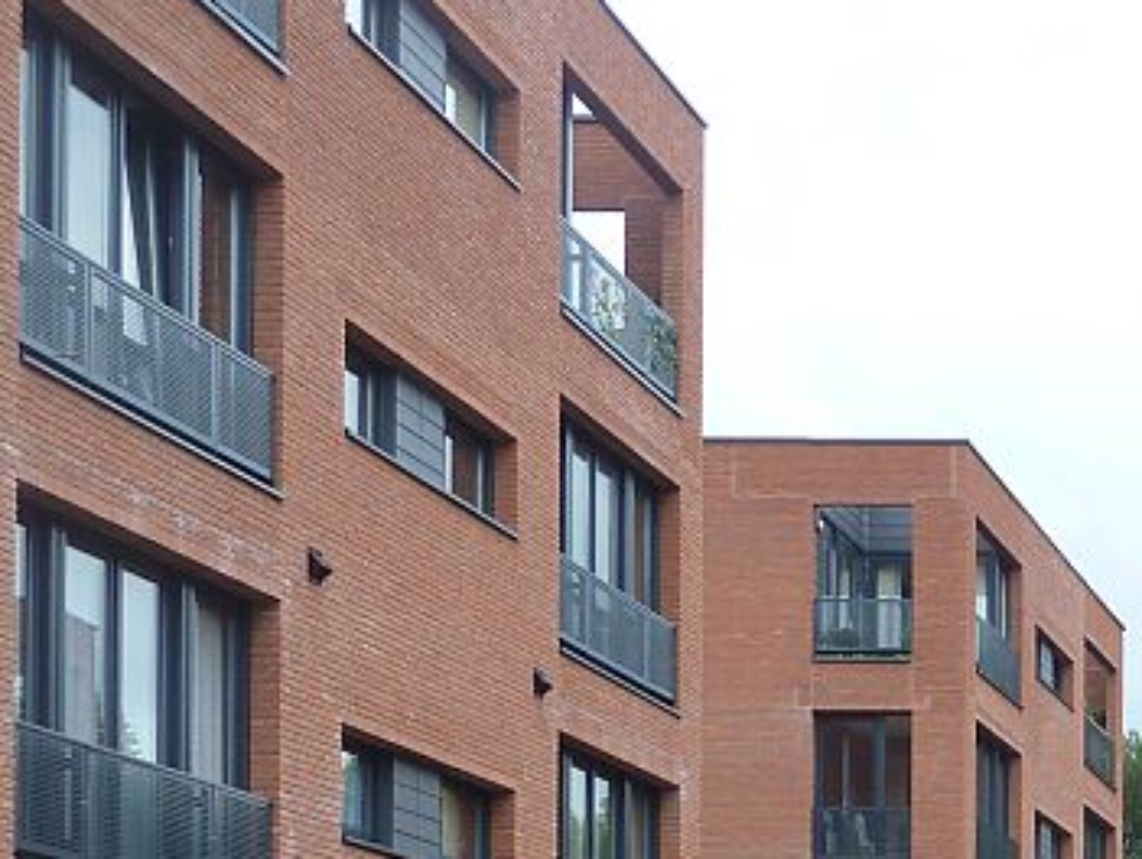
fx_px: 3368
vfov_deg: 13.8
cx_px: 1562
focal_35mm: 102
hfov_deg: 17.8
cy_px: 1227
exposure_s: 1/125
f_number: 3.5
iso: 80
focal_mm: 5.7
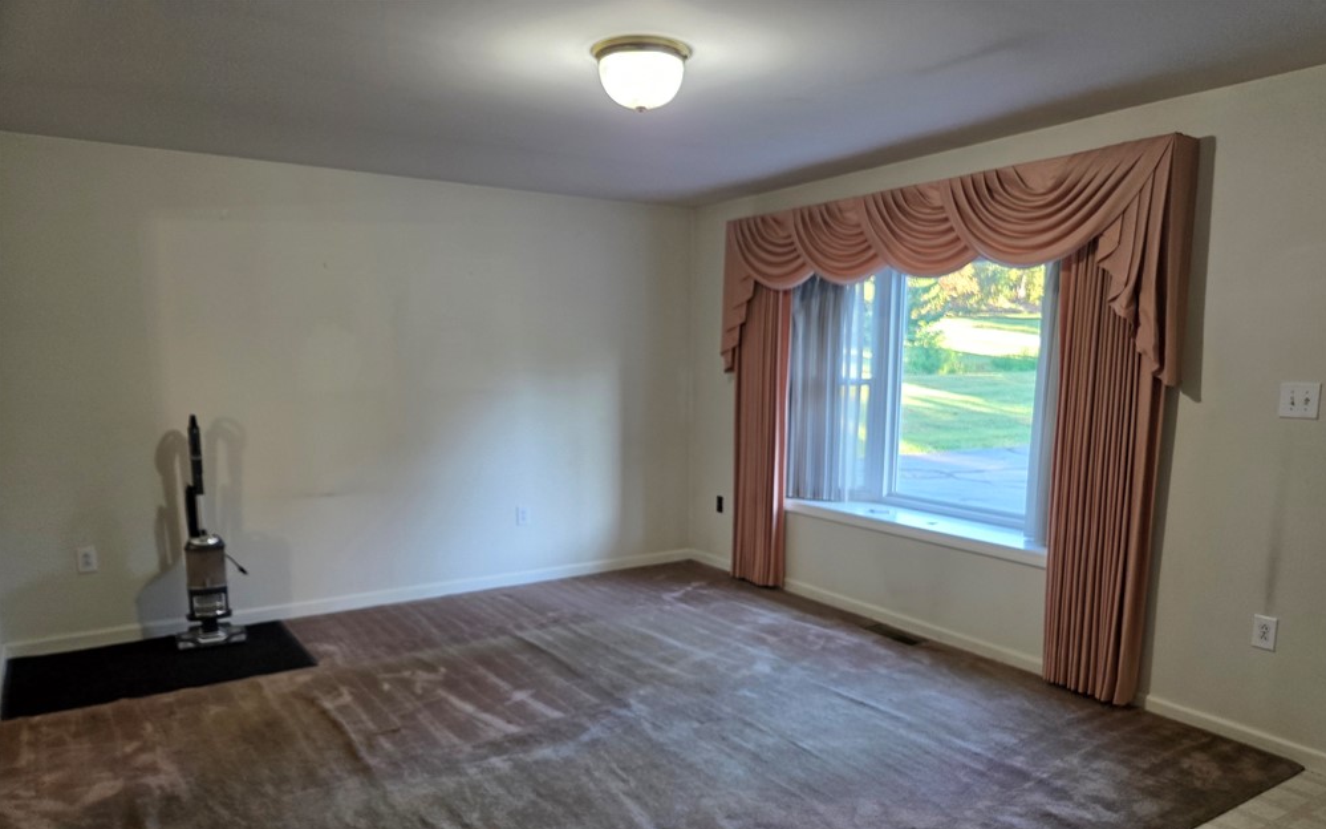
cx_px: 674
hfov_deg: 72.6
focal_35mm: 25
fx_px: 903
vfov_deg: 48.9
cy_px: 507
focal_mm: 5.4
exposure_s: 1/120
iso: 320
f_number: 1.8
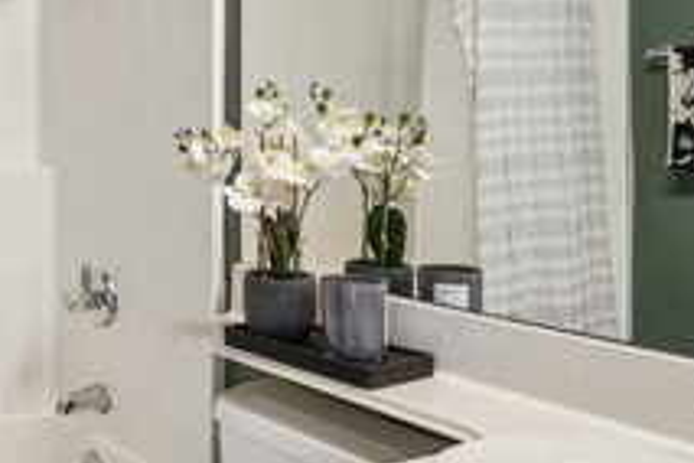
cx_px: 16
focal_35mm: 42
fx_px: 810
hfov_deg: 41.1
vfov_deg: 31.6
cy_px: 143
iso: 400
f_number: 8
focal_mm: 14
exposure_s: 1/10
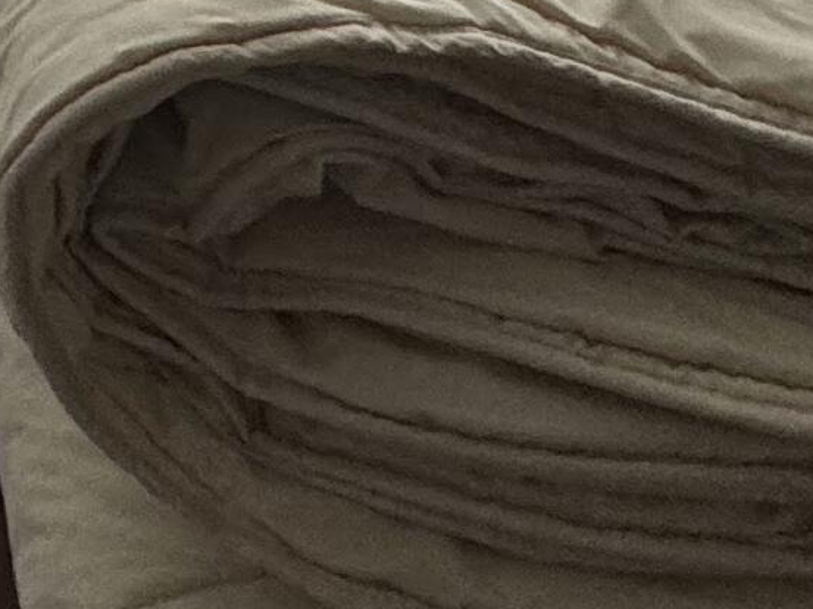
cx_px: -800
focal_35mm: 76
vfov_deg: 14.7
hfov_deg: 18.0
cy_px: -713
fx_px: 1784
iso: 160
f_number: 2.2
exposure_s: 1/99
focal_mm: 2.22
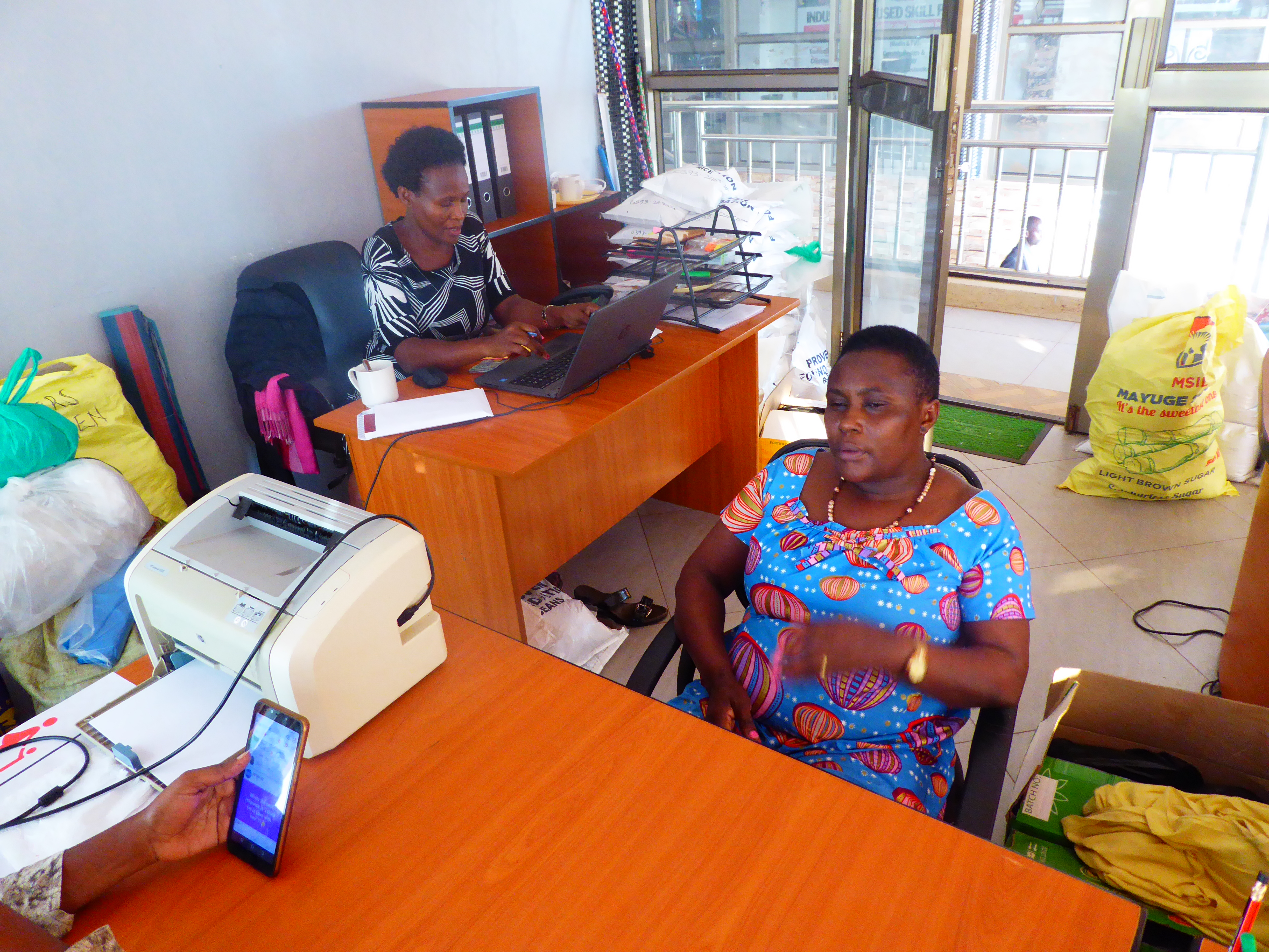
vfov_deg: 56.8
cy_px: 476
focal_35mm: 24
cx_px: 634
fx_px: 880
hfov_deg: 71.6
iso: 400
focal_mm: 4.3
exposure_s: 1/60
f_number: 3.3
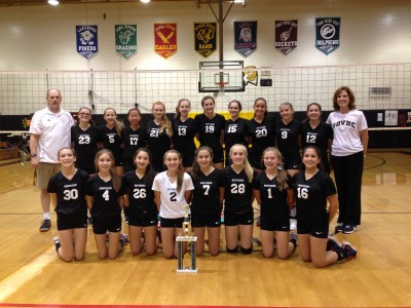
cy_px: 154
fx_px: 392
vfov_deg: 42.9
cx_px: 206
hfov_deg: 55.4
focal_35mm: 33
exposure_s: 1/20
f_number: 2.4
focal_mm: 4.12
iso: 125
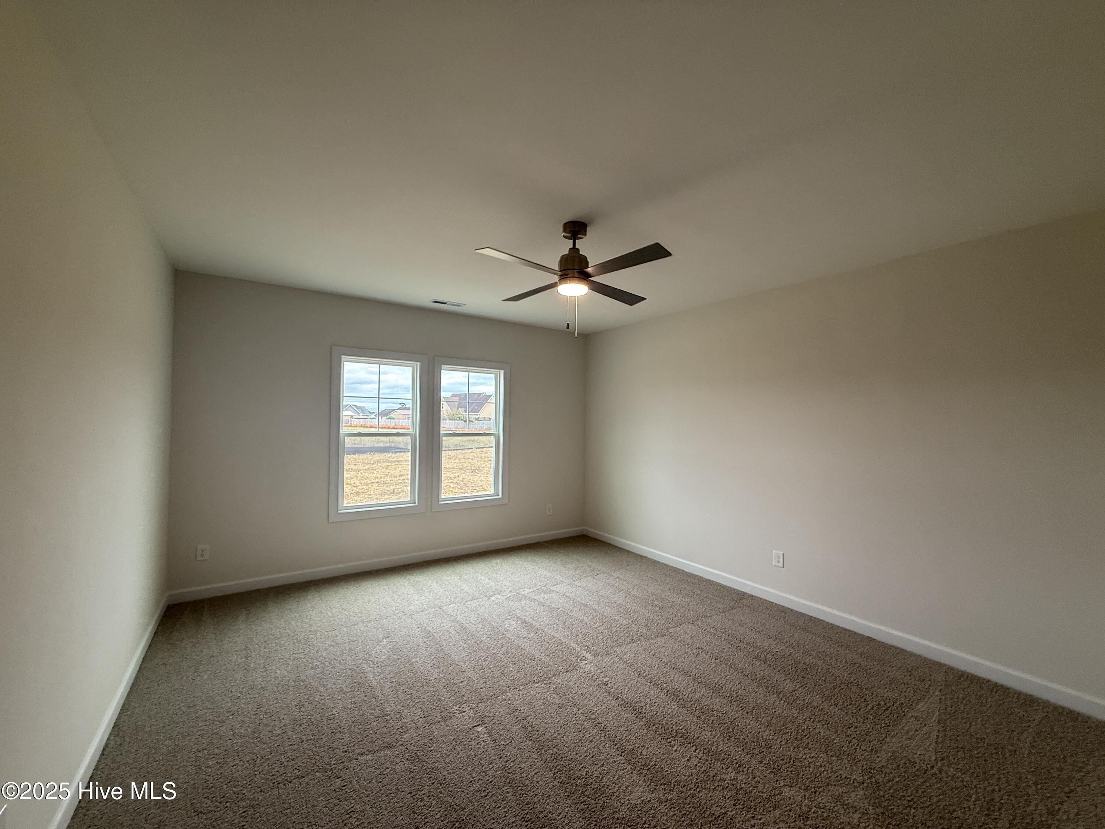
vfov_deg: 85.7
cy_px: 414
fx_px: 447
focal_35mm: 14
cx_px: 552
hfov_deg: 102.1
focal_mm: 2.22
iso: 125
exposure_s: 1/120
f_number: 2.2
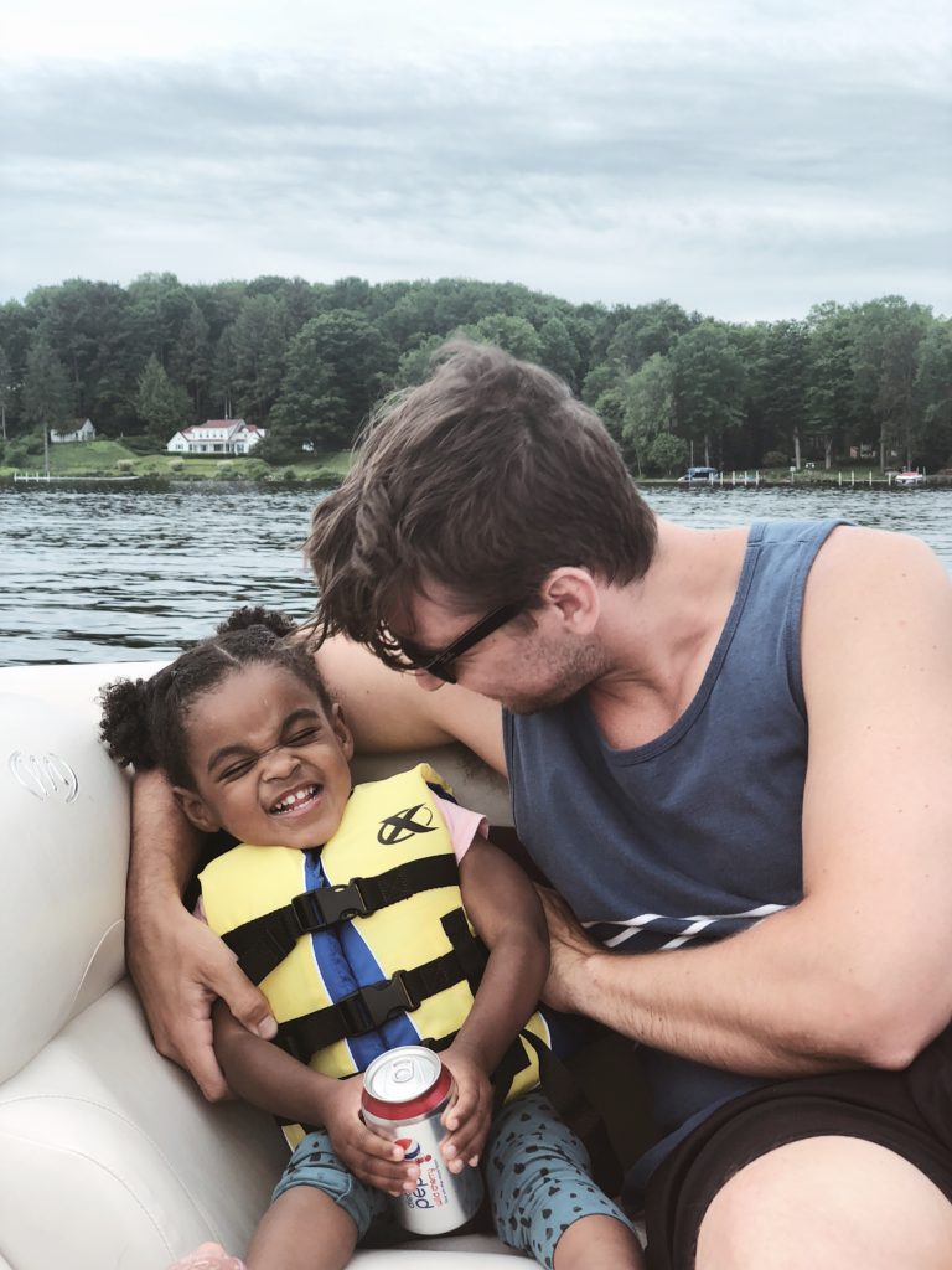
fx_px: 1907
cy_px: 635
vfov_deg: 36.8
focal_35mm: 52
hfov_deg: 28.0
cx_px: 476
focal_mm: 6
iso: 16
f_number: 2.4
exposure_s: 1/221
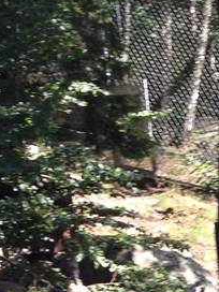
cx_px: 298
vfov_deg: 8.9
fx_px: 1738
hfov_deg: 7.1
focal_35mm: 206
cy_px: 628
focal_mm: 4.28
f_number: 2.4
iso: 50
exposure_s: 1/200
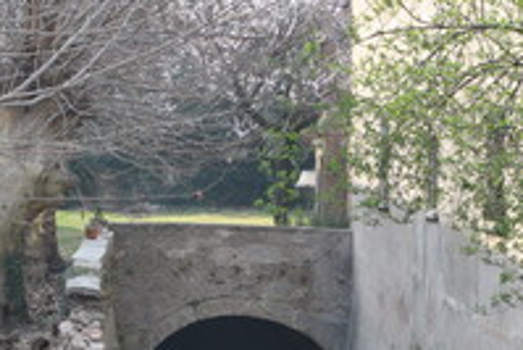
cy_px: 330
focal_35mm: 136
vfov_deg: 10.0
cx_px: 294
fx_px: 1977
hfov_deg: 15.1
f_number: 10
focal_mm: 36
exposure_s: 1/80
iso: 200
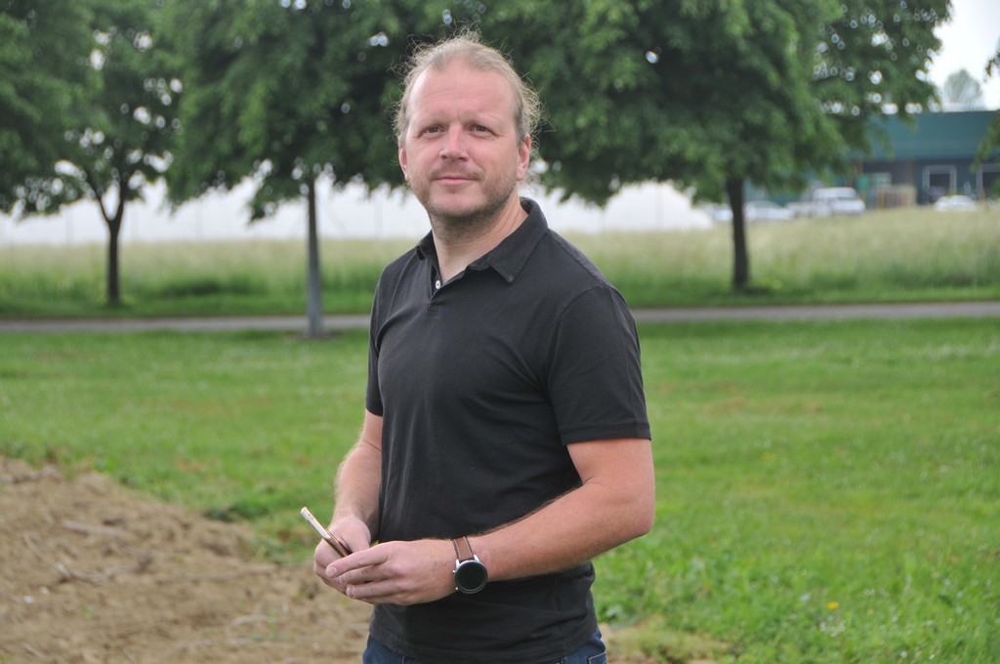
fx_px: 2913
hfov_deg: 19.5
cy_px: 332
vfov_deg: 13.0
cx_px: 500
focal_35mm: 105
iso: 200
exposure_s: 1/125
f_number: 5
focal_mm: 70
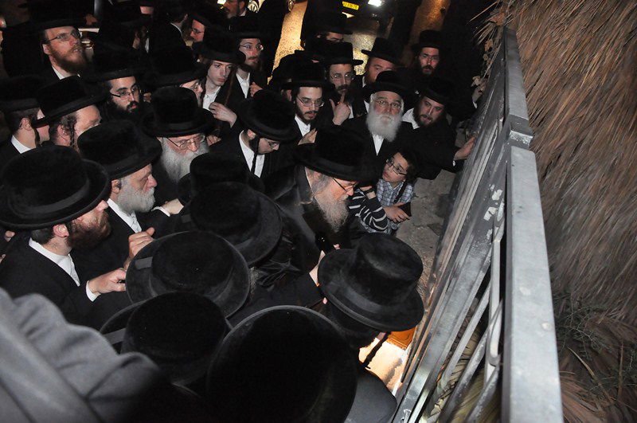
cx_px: 318
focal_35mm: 27
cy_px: 212
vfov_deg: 47.8
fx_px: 477
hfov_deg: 67.5
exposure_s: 1/60
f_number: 5.6
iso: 3200
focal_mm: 18
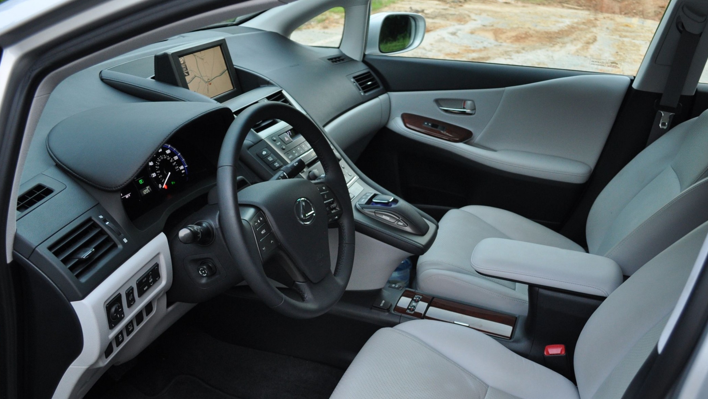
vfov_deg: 34.5
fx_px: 638
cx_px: 417
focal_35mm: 34
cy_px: 254
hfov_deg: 57.7
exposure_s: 1/60
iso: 720
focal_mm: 18
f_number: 4
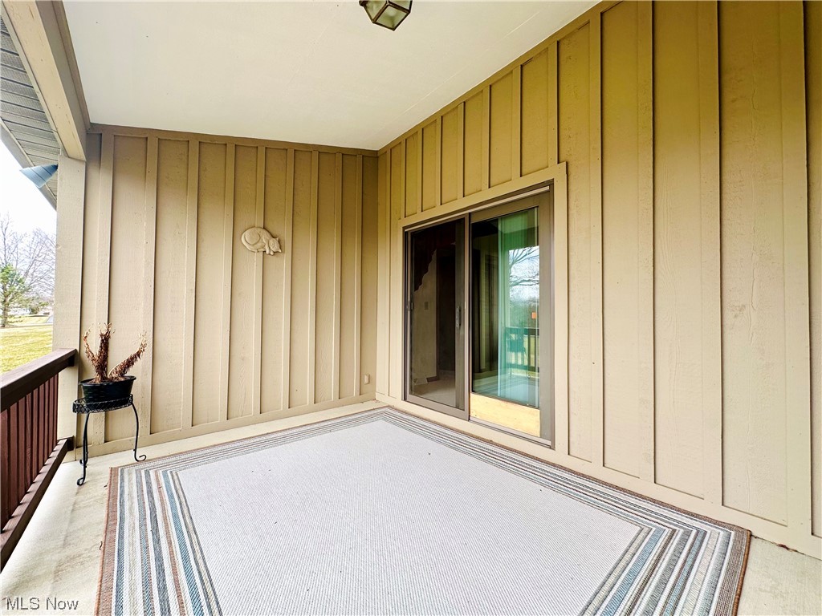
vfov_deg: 85.7
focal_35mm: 14
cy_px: 308
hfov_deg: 102.1
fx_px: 332
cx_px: 411
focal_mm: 2.22
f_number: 2.2
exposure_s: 1/99
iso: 50
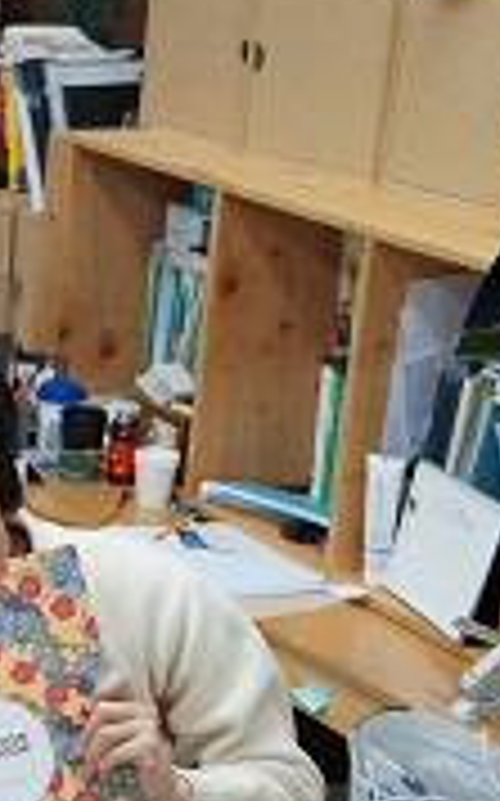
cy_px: 572
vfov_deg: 19.3
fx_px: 2346
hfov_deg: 11.0
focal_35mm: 107
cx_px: -505
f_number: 4
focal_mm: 25
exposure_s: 1/160
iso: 1250
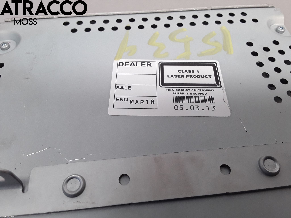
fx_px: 235
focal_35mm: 28
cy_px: 109
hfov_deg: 63.4
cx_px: 146
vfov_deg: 49.7
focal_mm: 2.91
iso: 100
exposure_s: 1/143
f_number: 1.9
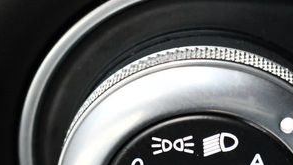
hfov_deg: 13.6
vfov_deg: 7.7
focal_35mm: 156
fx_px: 1212
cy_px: 198
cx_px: 269
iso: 7200
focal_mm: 34
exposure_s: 1/60
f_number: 4.5
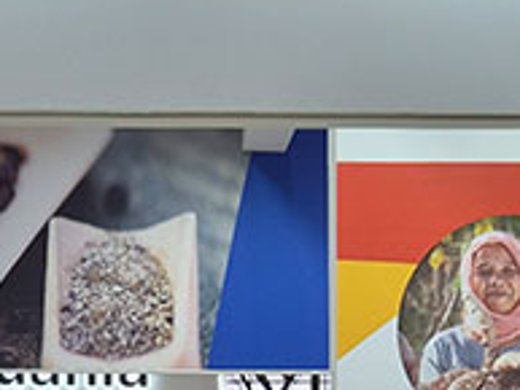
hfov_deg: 13.8
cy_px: 702
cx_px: 191
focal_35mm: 143
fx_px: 2149
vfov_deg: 9.8
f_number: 1.8
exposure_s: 1/101
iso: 25
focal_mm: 5.4
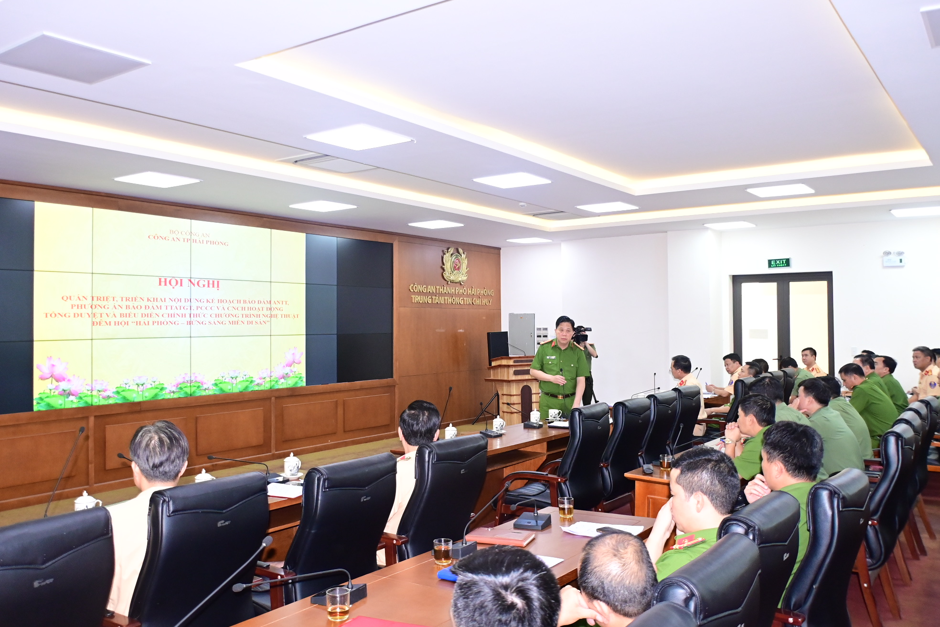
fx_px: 783
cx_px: 470
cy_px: 314
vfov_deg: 43.6
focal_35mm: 30
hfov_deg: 61.9
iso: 2000
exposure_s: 1/200
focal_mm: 20
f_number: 3.5
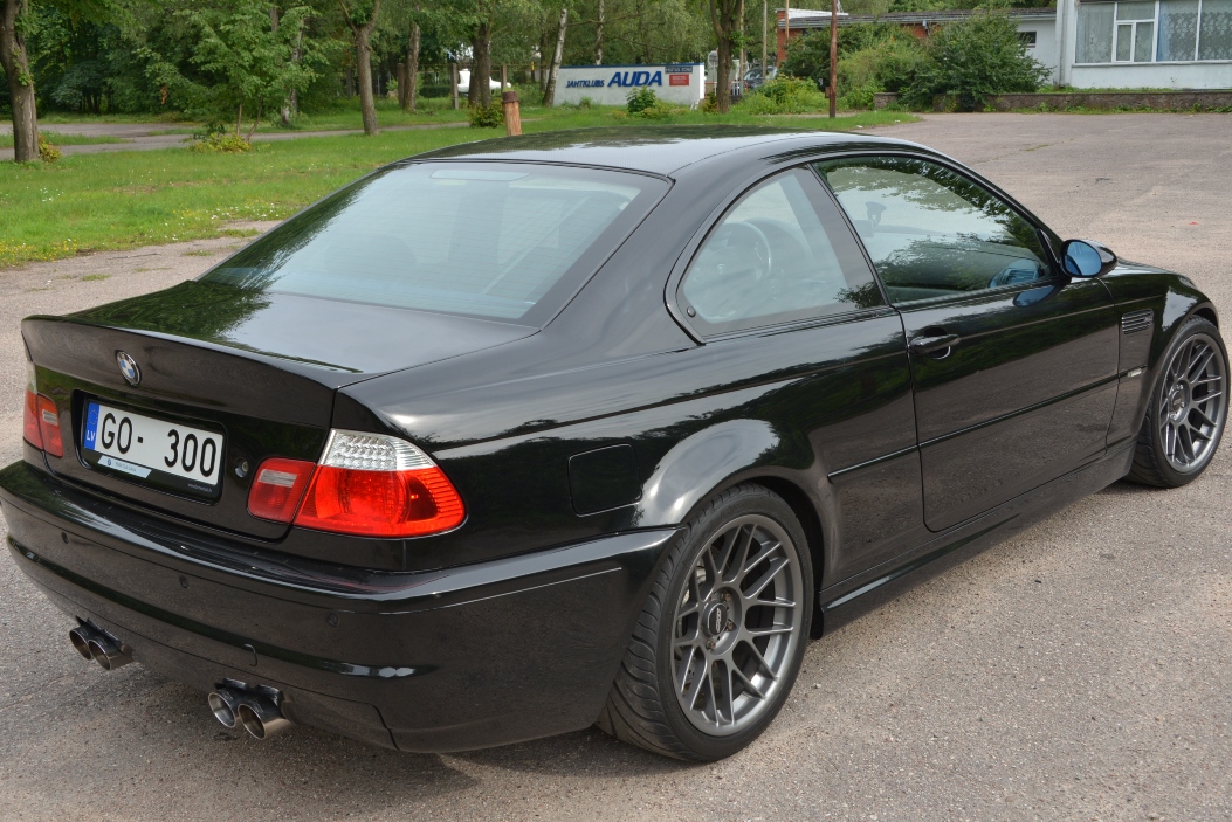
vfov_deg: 31.9
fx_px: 1438
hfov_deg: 46.4
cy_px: 411
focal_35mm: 42
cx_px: 616
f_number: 10
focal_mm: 42
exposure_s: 1/200
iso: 400
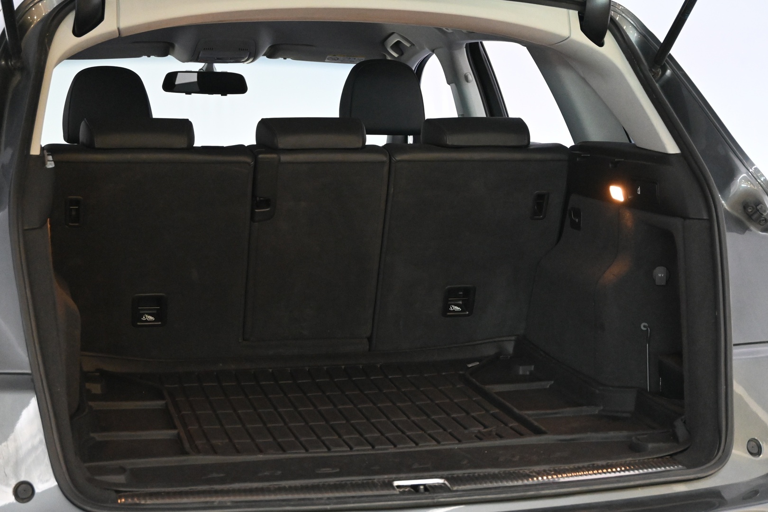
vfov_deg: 21.6
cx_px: 384
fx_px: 1344
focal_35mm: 63
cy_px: 256
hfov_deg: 31.9
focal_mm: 42
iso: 5000
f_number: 5.6
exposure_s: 1/60
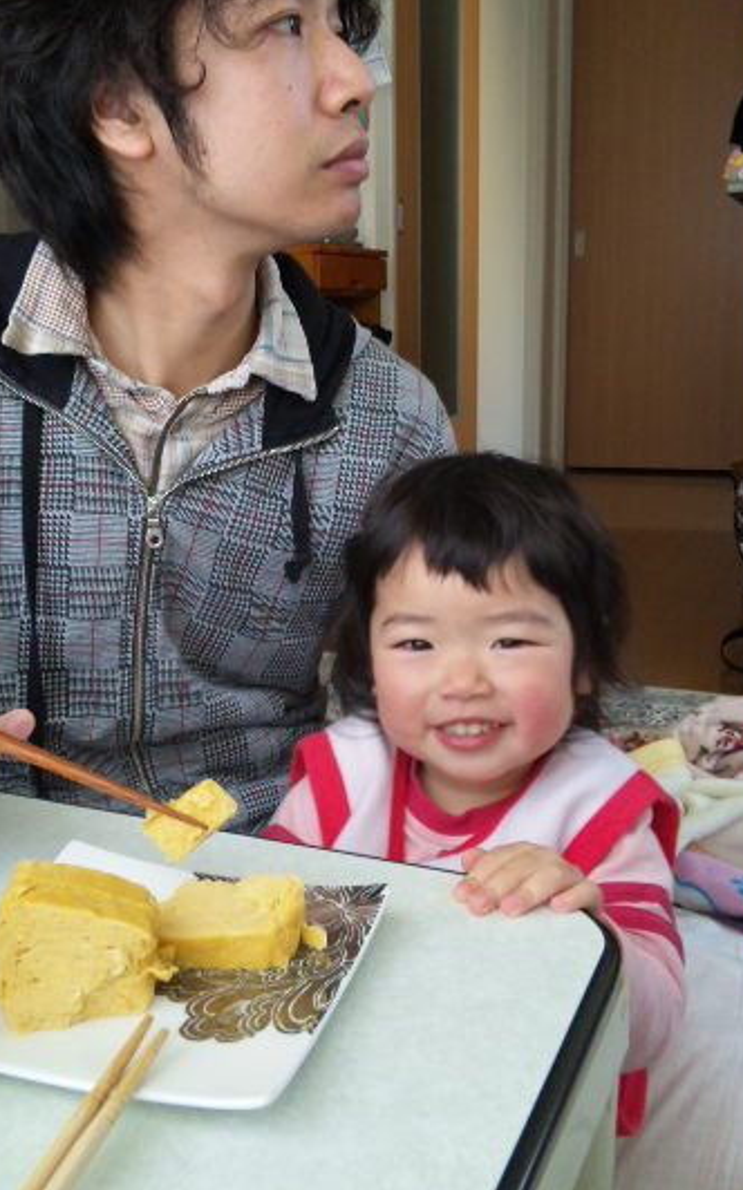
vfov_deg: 52.8
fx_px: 1200
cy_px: 602
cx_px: 304
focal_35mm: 37
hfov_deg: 34.3
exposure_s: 1/5.38
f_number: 2.8
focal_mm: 4.82
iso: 100
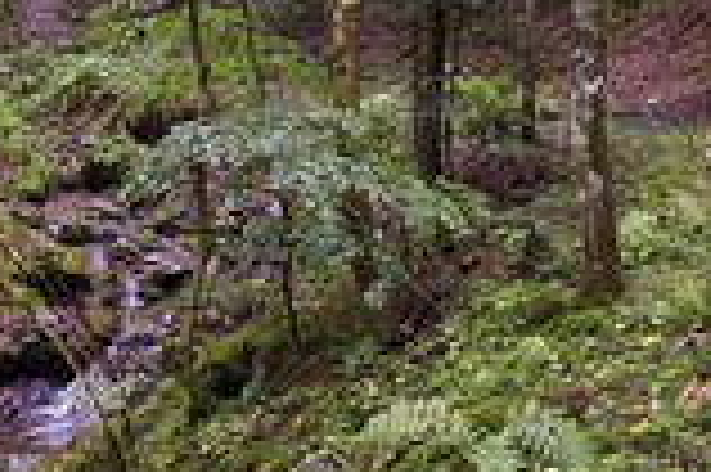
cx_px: 441
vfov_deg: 21.1
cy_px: 153
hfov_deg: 31.3
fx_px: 1263
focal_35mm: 64
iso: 1600
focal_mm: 24
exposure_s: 1/30
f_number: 10
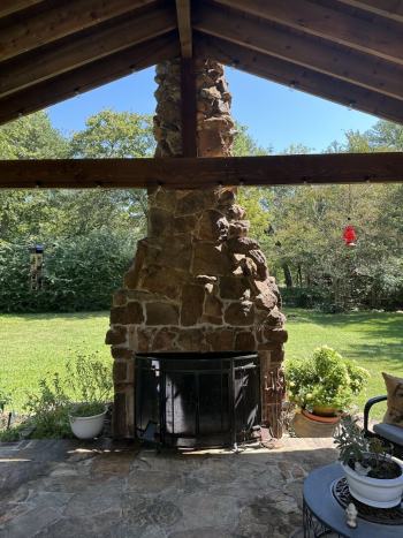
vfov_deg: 71.6
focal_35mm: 24
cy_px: 269
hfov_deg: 56.8
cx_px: 202
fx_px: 373
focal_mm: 6.86
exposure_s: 1/594
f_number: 1.78
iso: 80
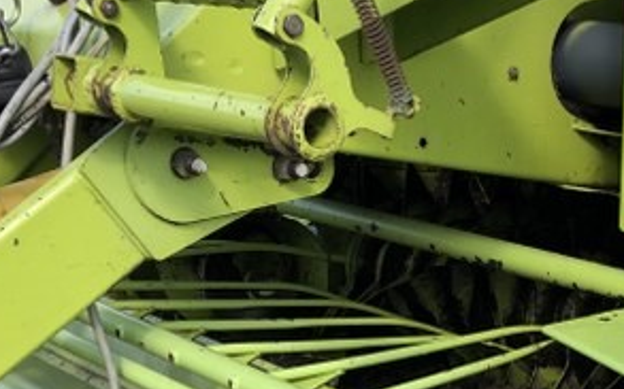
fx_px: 1377
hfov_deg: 25.0
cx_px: 515
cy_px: 536
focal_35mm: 81
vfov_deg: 15.2
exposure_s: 1/666
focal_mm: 3.99
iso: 20
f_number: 1.8
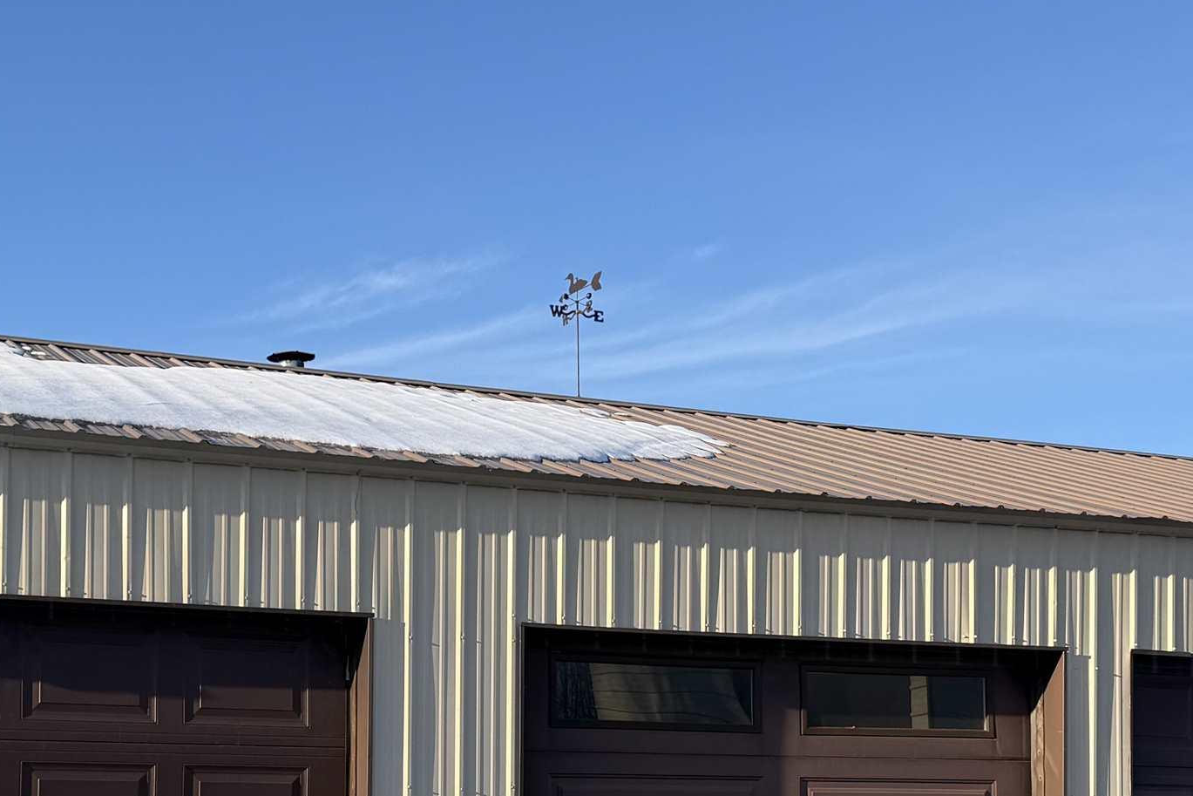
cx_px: 482
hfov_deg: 35.5
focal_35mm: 56
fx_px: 1856
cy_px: 774
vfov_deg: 23.3
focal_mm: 6.76
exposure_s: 1/2232
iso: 80
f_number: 1.78
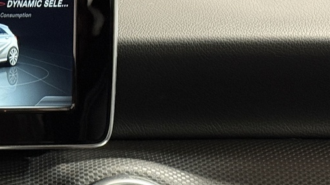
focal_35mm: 148
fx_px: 1295
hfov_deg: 14.2
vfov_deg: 8.0
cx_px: -27
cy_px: 294
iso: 320
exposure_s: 1/31
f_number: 1.78
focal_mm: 6.76
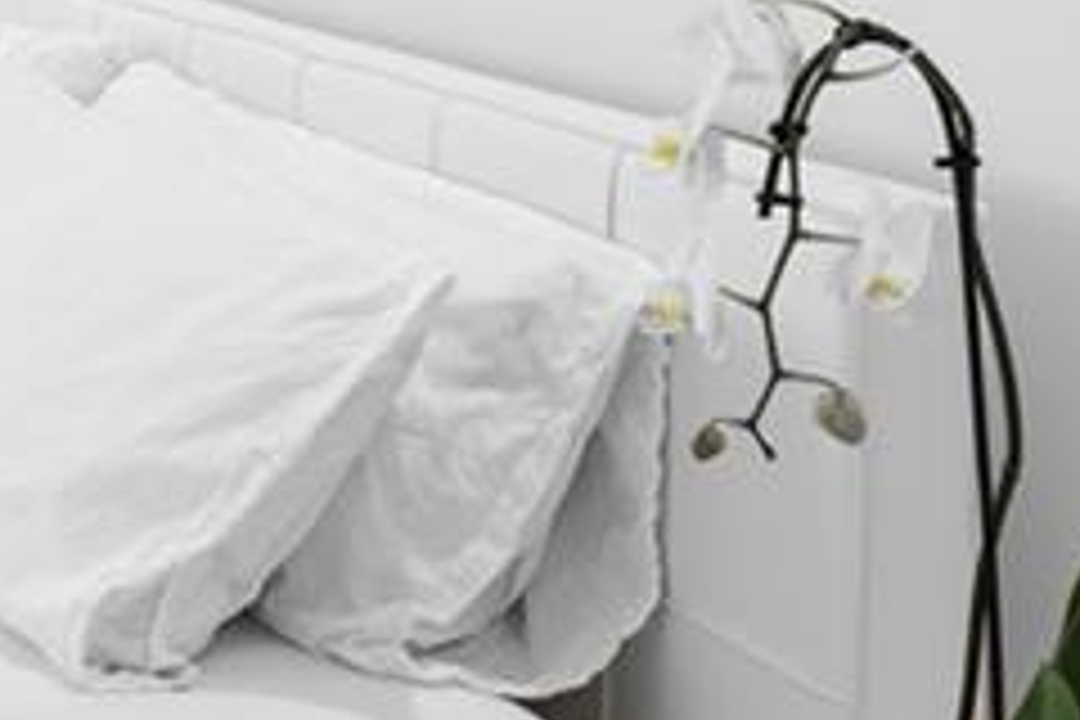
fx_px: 2400
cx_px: -765
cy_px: 153
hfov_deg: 19.9
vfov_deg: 16.9
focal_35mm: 80
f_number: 8
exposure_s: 1/20
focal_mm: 12
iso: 160
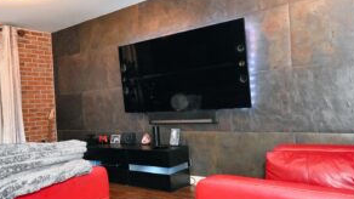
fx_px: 310
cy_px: 109
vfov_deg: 35.6
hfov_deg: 58.9
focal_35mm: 33
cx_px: 138
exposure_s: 1/60
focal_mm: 16
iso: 6400
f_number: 10
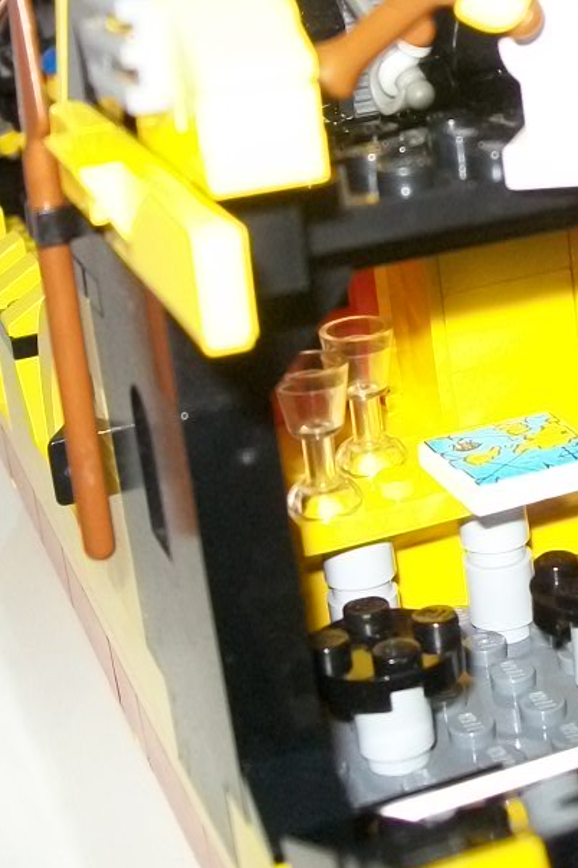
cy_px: 206
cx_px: 621
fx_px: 1808
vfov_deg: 26.6
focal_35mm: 75
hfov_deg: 17.6
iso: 160
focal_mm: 6.1
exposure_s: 1/60
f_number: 2.7
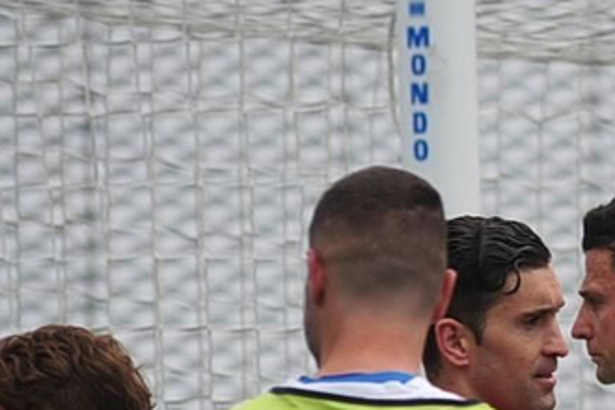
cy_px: 577
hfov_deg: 1.4
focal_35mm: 1454
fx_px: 24837
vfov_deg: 0.9
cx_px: 1370
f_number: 5
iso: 400
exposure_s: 1/1600
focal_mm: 300
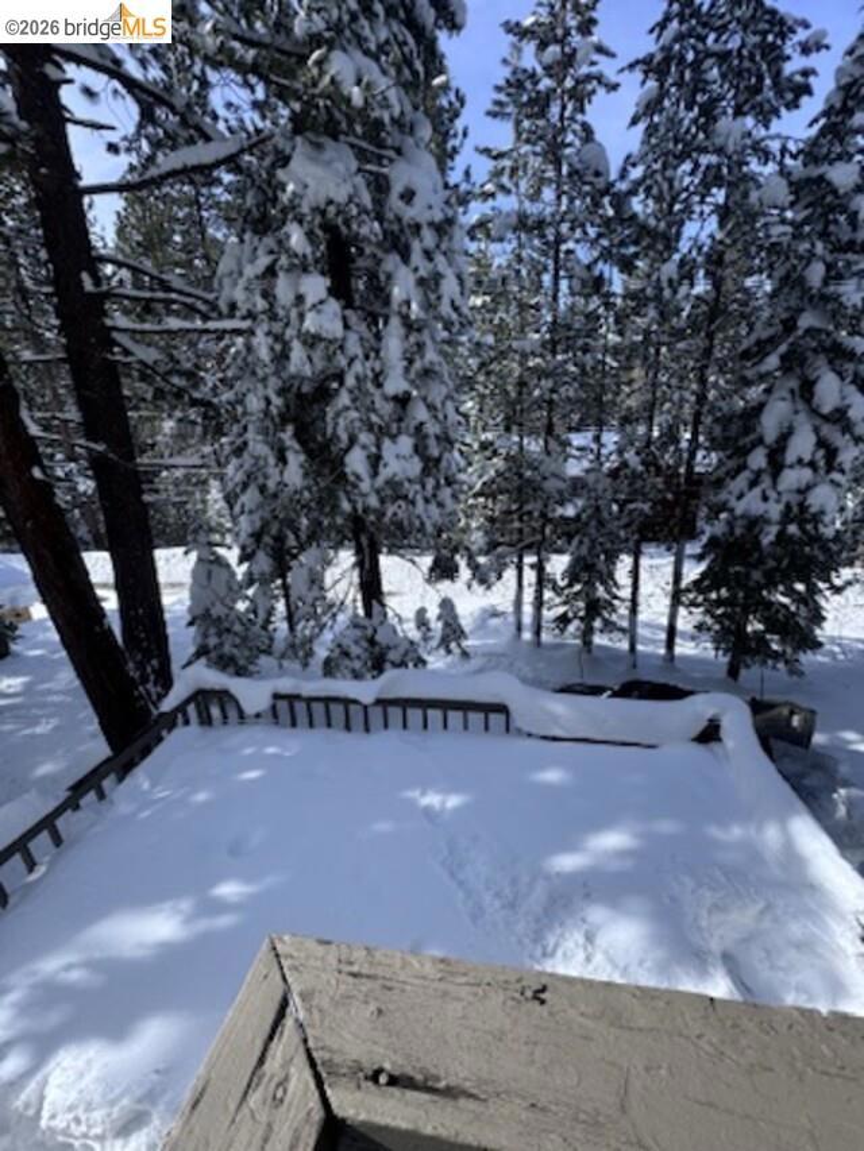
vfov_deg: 102.1
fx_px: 466
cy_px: 576
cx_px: 432
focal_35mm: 14
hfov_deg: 85.7
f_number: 2.2
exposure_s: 1/1126
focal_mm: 2.22
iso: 50
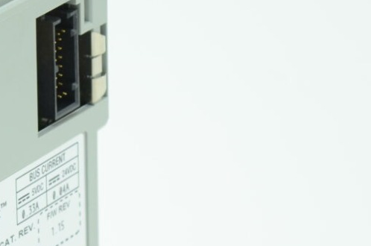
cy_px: 224
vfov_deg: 4.1
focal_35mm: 331
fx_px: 3405
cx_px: -110
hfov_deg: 6.2
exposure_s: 1/60
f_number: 5.6
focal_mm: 55
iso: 320
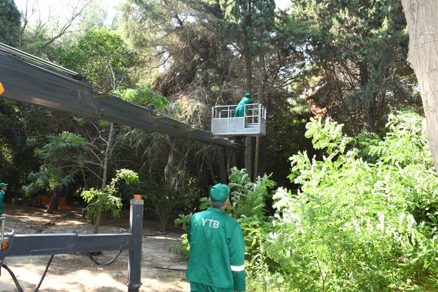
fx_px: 328
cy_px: 146
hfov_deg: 67.4
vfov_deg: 47.9
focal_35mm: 27
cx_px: 219
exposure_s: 1/80
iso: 640
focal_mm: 18
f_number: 9
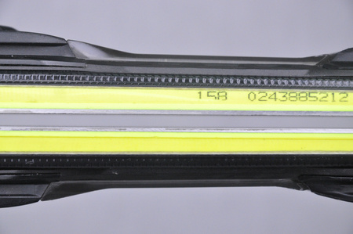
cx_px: 176
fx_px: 1543
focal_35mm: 158
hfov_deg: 13.1
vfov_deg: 8.7
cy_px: 117
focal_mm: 105
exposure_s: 1/125
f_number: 8
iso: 3200
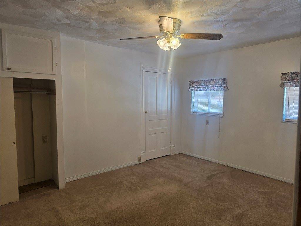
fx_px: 200
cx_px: 150
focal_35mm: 23
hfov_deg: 73.9
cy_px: 113
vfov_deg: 58.9
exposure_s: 1/120
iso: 64
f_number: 1.7
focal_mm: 6.3
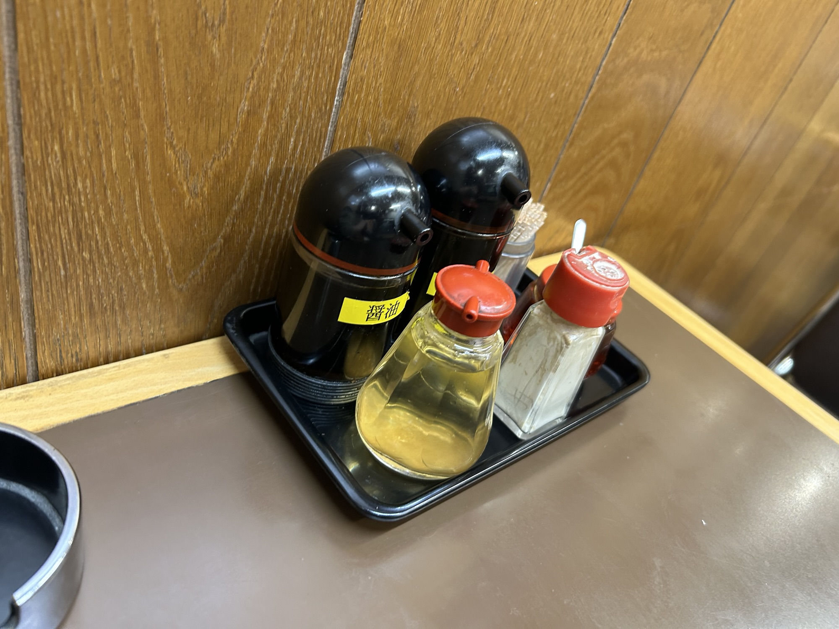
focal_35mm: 26
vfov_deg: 53.1
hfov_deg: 67.3
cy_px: 314
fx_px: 630
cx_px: 420
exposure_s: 1/50
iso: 160
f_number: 1.5
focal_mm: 5.7
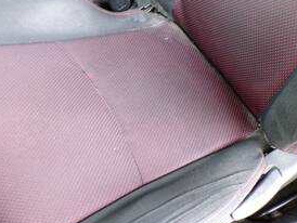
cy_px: 135
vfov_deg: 34.3
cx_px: 116
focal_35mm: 42
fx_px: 361
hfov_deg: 44.5
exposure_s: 1/17
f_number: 3
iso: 712
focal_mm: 4.3
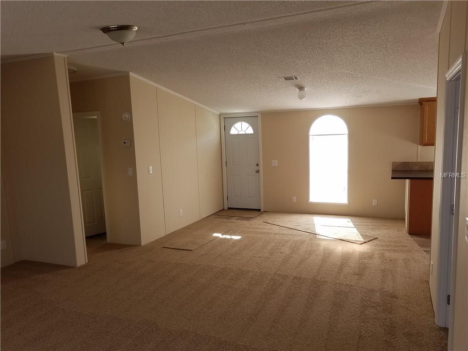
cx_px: 234
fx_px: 352
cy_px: 176
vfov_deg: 53.1
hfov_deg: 67.3
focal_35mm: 26
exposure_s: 1/124
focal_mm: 4.2
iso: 50
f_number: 1.7
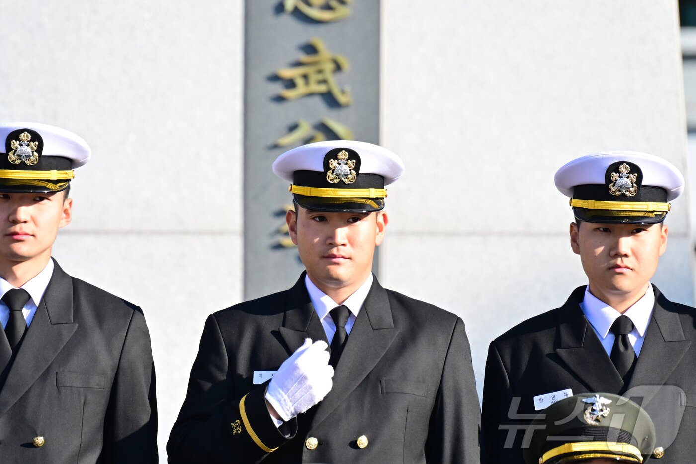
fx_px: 10728
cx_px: 348
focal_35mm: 555
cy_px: 232
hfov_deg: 3.7
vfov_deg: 2.5
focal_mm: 370
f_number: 8
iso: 800
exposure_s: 1/1000
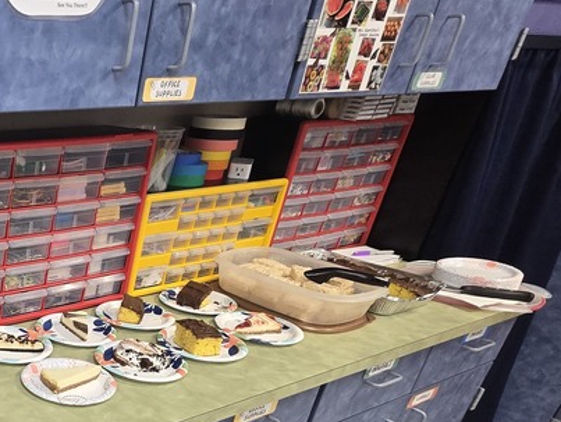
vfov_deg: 40.2
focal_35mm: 33
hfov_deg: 40.6
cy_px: 370
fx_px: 535
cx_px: -97
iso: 320
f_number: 2.2
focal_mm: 2.2
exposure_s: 1/60
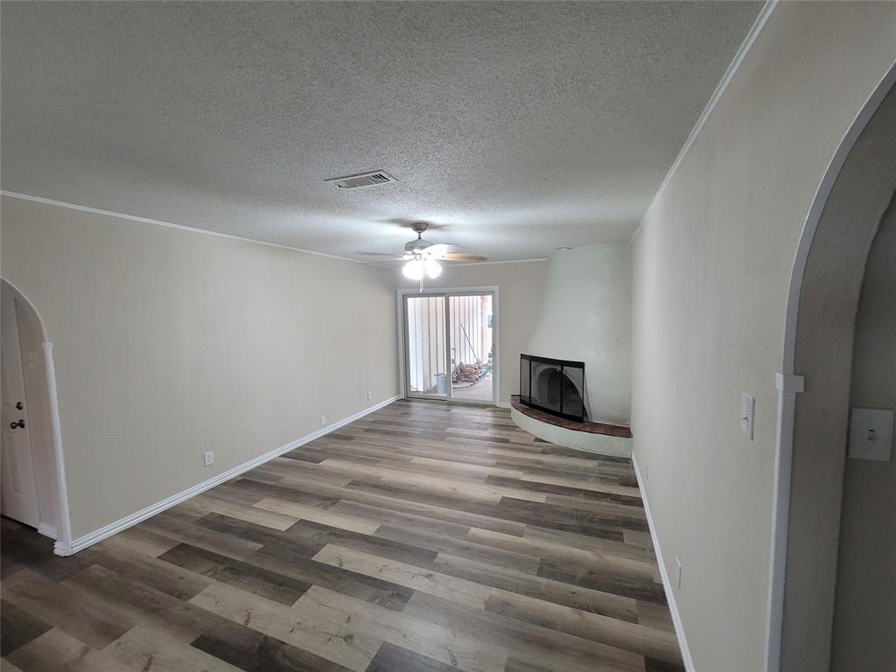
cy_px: 336
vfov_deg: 89.9
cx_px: 448
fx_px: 336
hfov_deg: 106.2
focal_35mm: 13
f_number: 2.2
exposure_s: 1/30
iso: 320
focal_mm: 2.2
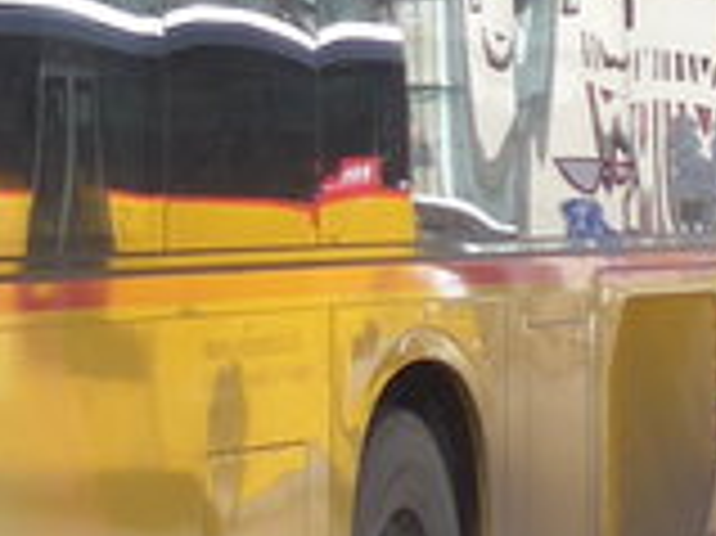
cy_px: -23
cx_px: -1198
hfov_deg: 6.3
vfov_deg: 5.0
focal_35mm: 295
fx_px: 6097
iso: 80
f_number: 2.8
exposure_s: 1/160
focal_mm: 8
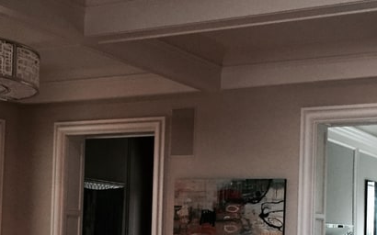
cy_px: 224
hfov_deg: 27.5
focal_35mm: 75
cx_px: 193
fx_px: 770
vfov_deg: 17.1
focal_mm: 4.15
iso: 160
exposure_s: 1/30
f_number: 2.2
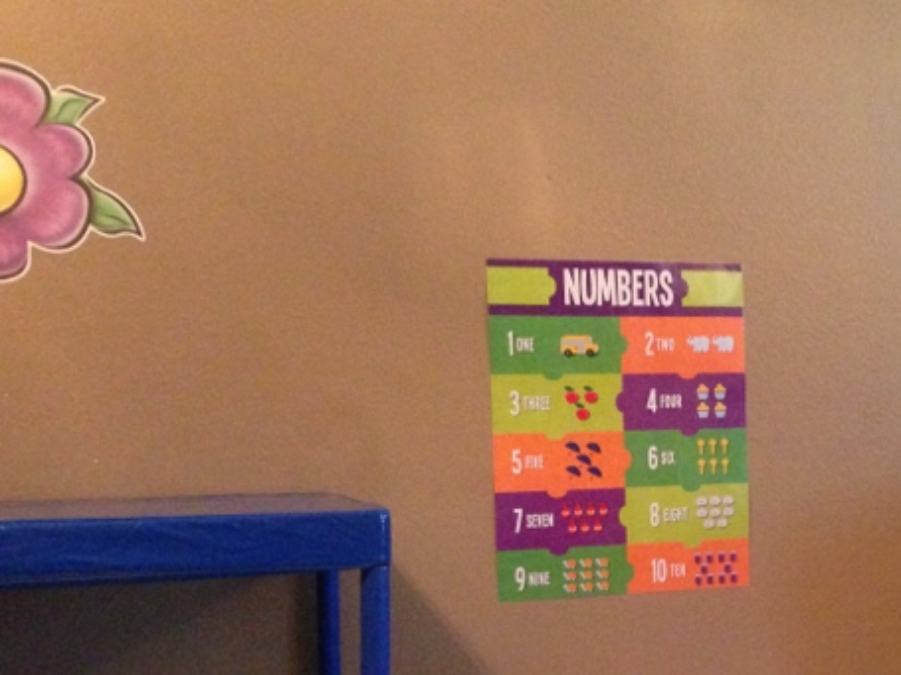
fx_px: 1509
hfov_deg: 31.9
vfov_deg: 24.9
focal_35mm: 58
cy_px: 503
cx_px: 784
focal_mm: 4.12
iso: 640
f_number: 2.4
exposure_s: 1/15
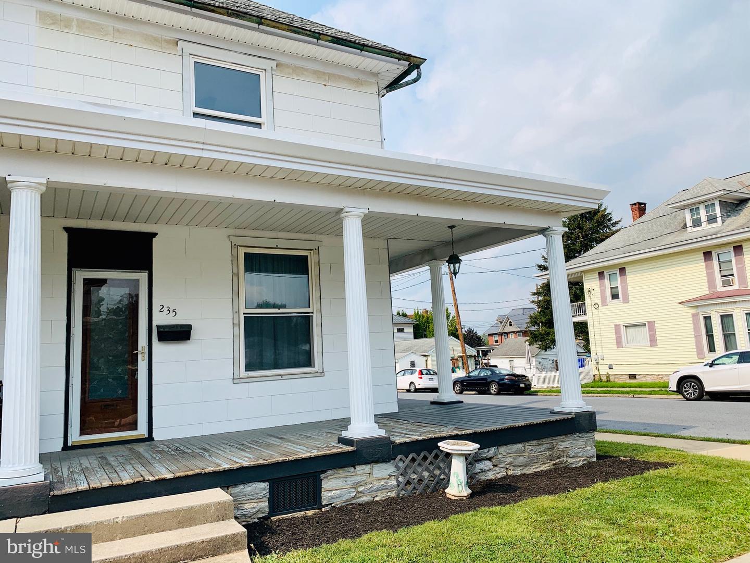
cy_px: 282
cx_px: 375
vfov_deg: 53.1
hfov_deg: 67.3
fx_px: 563
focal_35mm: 26
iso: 25
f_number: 1.8
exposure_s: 1/2421
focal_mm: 4.25
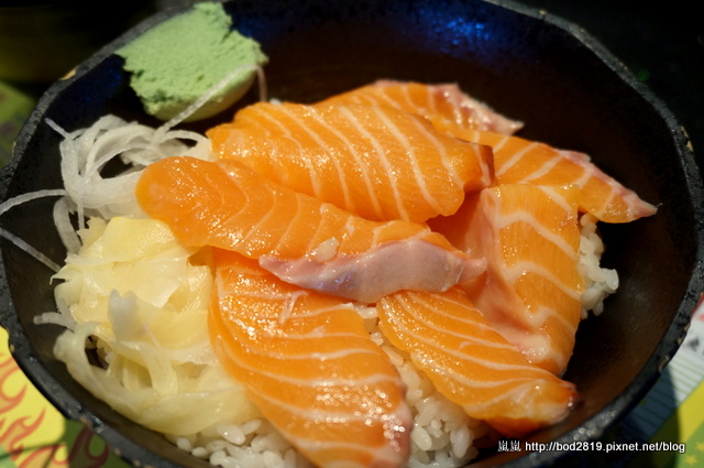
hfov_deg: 48.0
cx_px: 352
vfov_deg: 32.9
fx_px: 791
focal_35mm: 40
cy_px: 234
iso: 800
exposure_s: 1/60
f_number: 4.5
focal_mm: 27
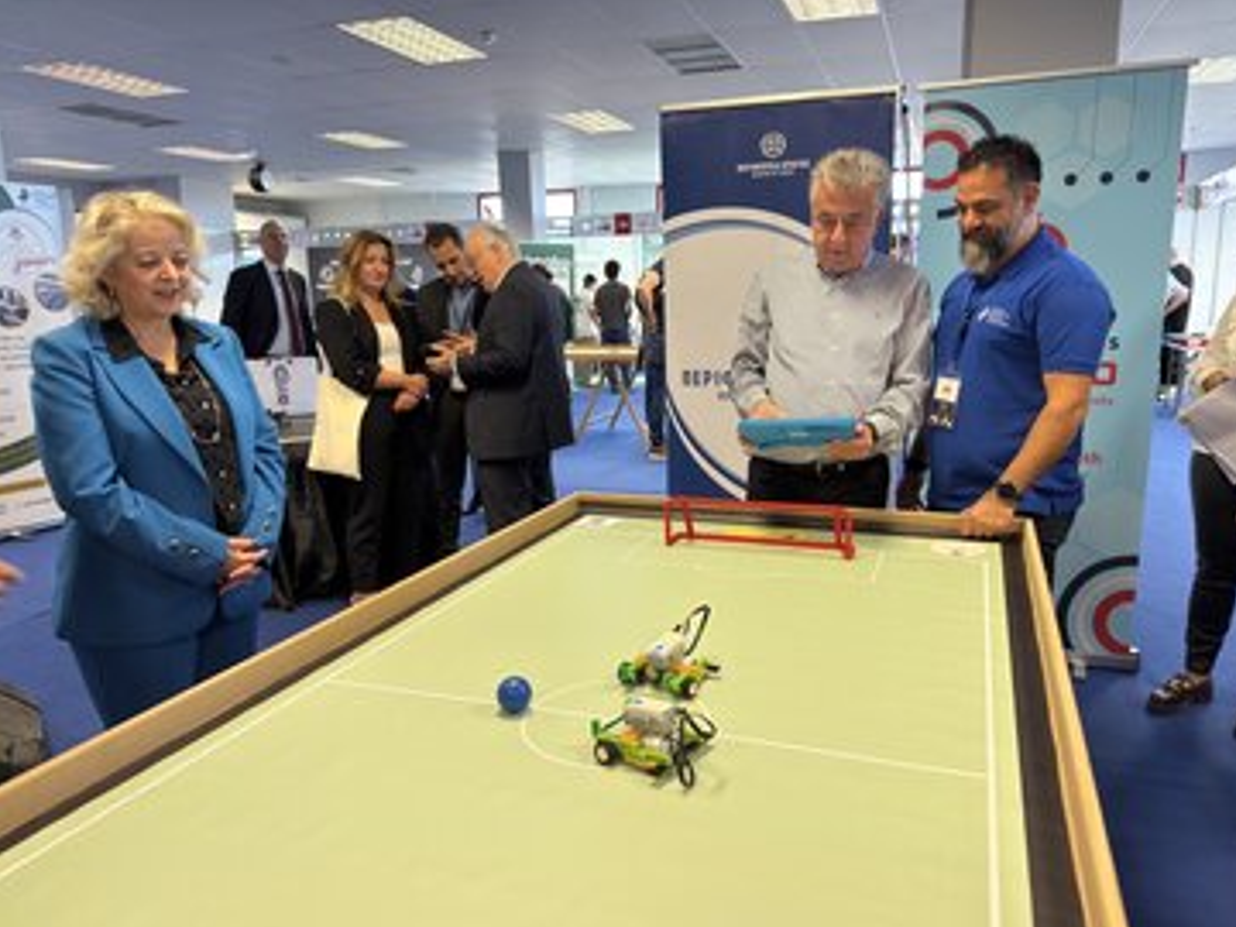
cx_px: 640
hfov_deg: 69.4
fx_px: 893
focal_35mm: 25
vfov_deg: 54.9
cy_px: 476
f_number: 1.78
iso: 100
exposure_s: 1/50
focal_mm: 6.76
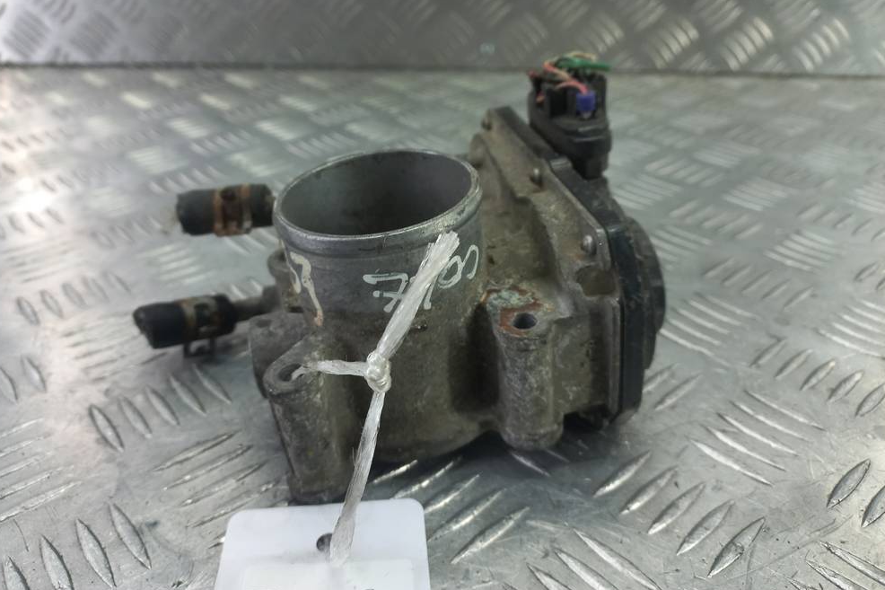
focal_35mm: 27
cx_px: 433
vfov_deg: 47.8
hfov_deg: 67.4
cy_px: 254
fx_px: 664
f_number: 1.8
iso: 64
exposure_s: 1/50
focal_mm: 4.6
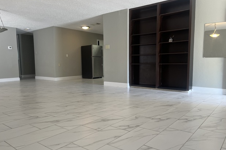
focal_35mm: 28
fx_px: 176
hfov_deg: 65.5
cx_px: 111
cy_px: 78
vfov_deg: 46.4
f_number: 1.6
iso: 125
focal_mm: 5.1
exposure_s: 1/120
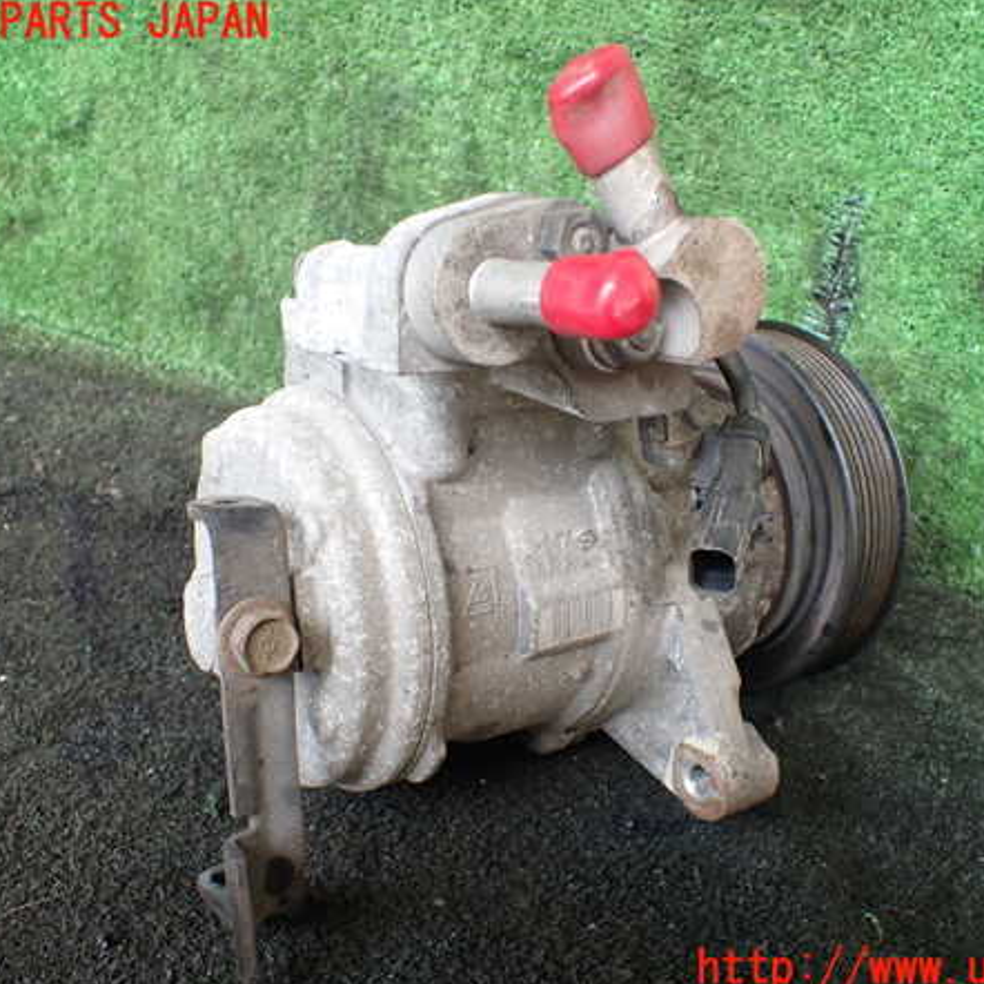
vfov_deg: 46.0
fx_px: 1158
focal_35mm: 36
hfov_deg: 46.0
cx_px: 532
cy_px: 496
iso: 250
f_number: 2.3
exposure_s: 1/125
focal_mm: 5.4
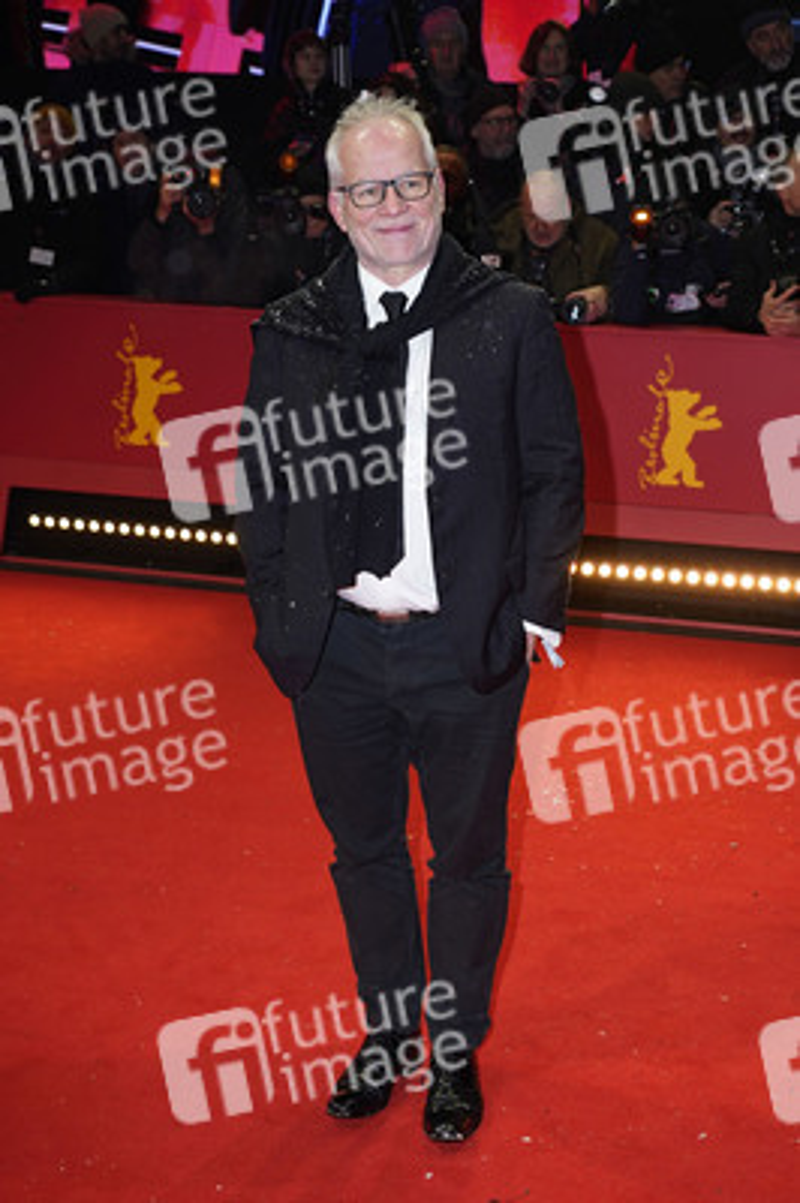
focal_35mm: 44
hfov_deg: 30.5
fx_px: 1469
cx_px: 400
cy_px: 602
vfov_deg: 44.5
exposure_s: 1/160
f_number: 5.6
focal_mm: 44
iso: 640
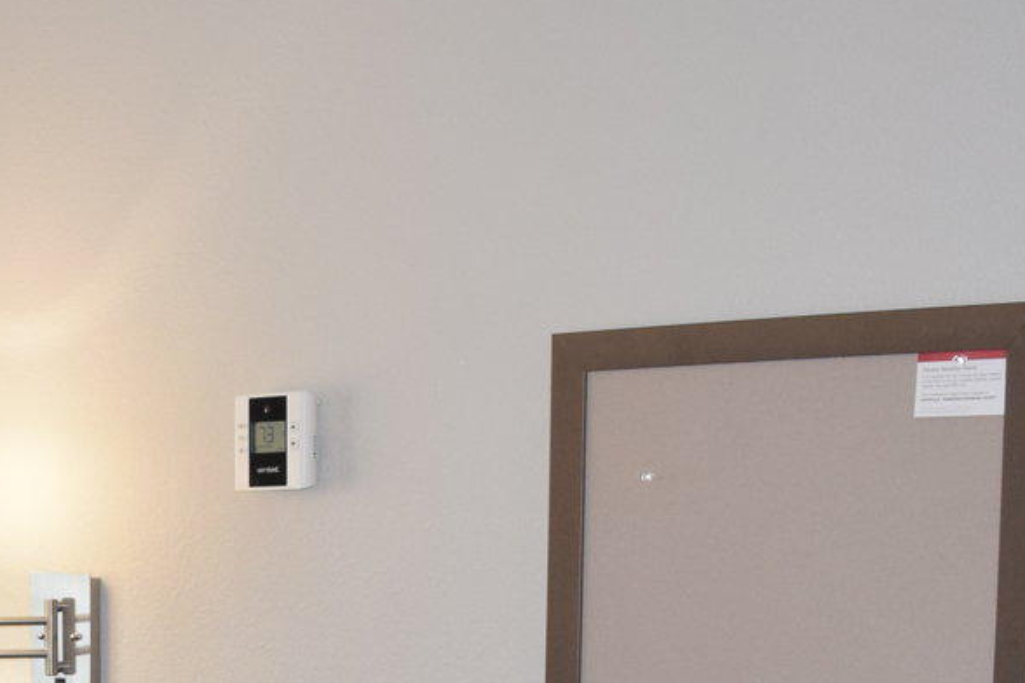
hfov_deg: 20.6
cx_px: -129
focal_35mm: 94
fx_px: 2676
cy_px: 1093
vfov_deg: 13.5
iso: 800
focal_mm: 18
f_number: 4.5
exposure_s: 1/80
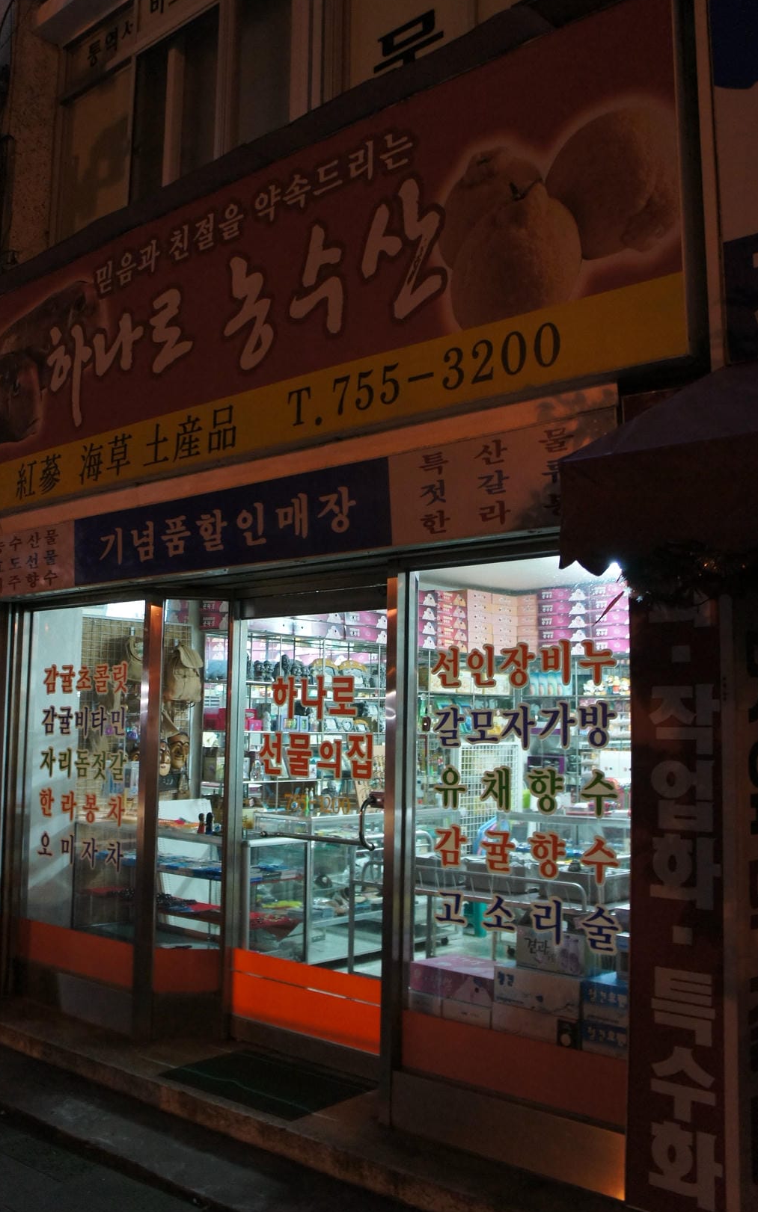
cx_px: 320
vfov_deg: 56.7
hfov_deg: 37.2
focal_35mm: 34
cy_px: 567
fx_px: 1124
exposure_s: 1/13
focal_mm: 20
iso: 1600
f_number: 4
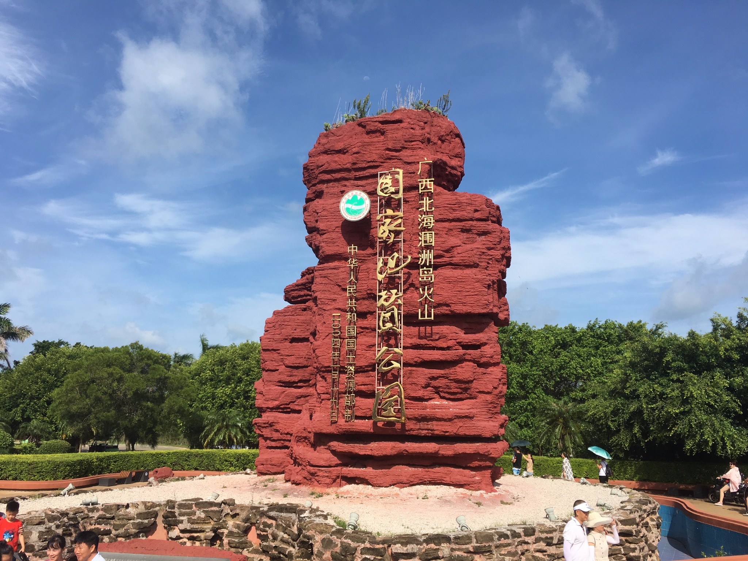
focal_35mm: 29
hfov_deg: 61.7
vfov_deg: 48.2
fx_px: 627
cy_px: 280
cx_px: 374
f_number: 2.2
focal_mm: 4.15
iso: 25
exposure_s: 1/1876
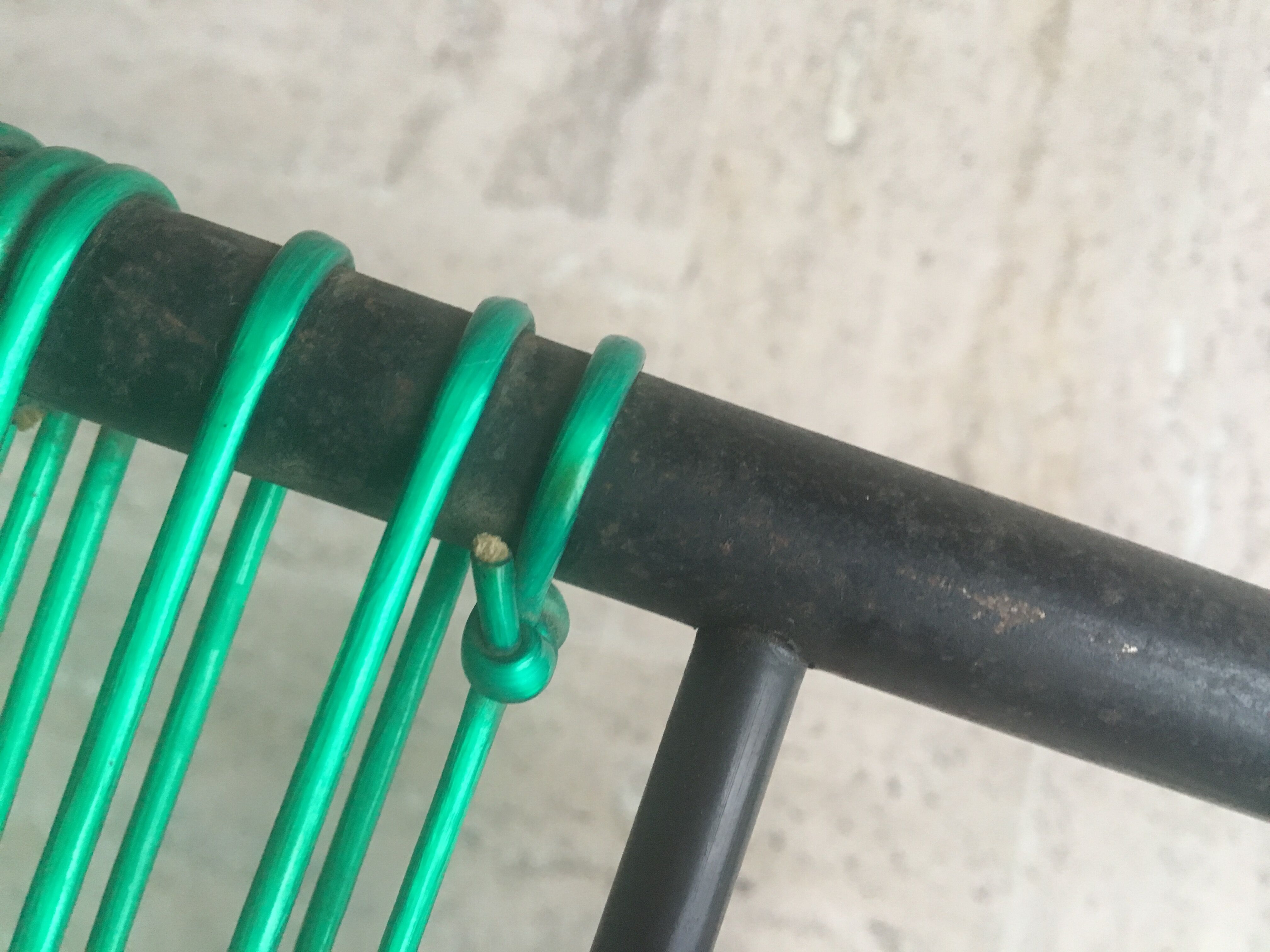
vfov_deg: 48.2
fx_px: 1064
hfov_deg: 61.7
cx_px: 635
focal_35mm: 29
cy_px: 476
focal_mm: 4.15
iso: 250
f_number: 2.2
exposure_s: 1/33
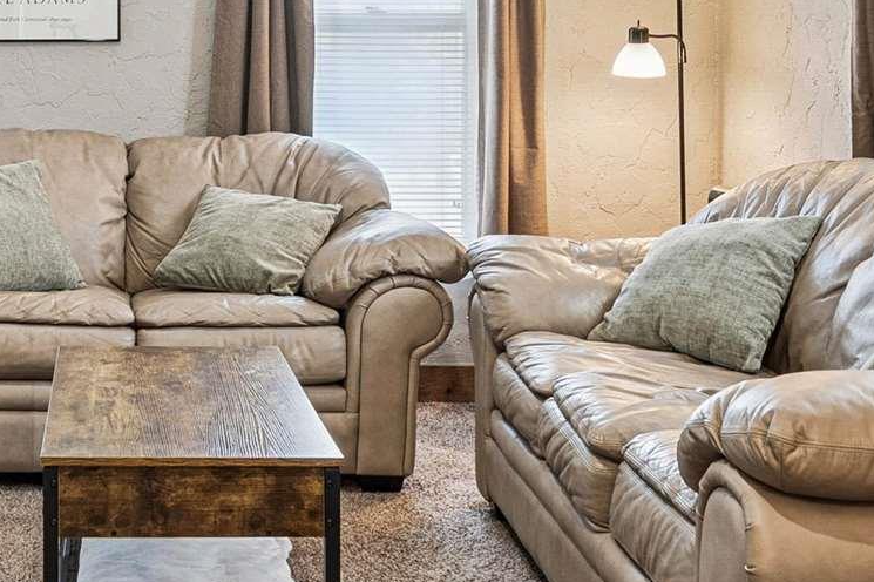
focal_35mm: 66
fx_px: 1602
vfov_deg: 20.2
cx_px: 70
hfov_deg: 29.2
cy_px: 53
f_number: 9
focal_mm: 16
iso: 400
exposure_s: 1/6
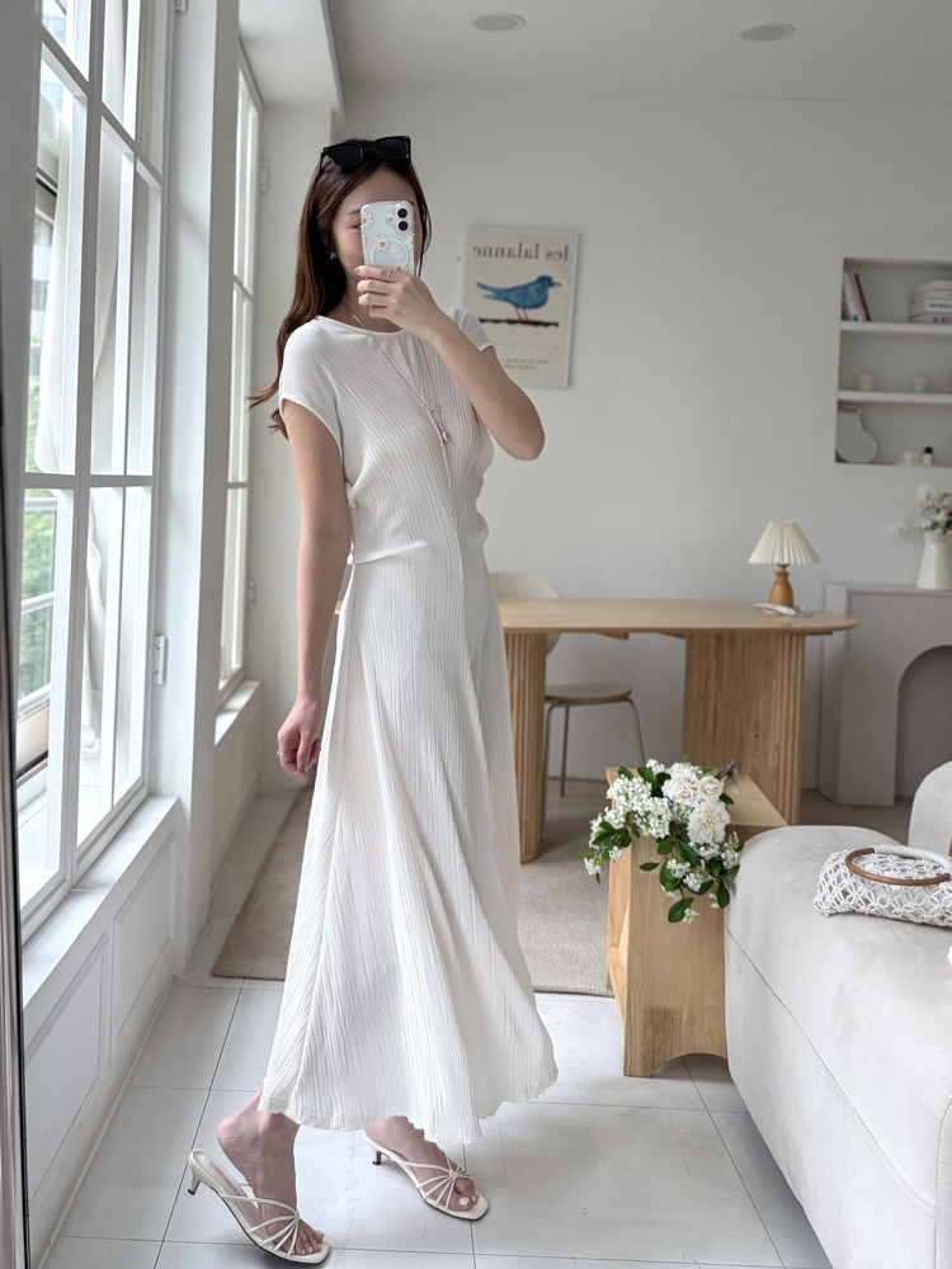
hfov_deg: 53.1
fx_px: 953
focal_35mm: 26
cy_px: 634
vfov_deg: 67.3
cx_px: 476
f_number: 1.6
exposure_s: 1/180
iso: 50
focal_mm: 5.96
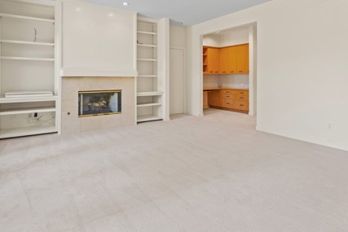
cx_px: 151
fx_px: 203
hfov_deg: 80.8
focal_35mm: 21
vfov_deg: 58.3
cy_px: 79
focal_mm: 14
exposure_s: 1/13
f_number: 6.3
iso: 400
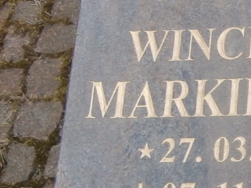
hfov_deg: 17.2
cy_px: 79
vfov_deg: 15.4
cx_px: 437
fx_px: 696
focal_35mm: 96
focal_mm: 4.2
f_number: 3
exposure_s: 1/250
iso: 100
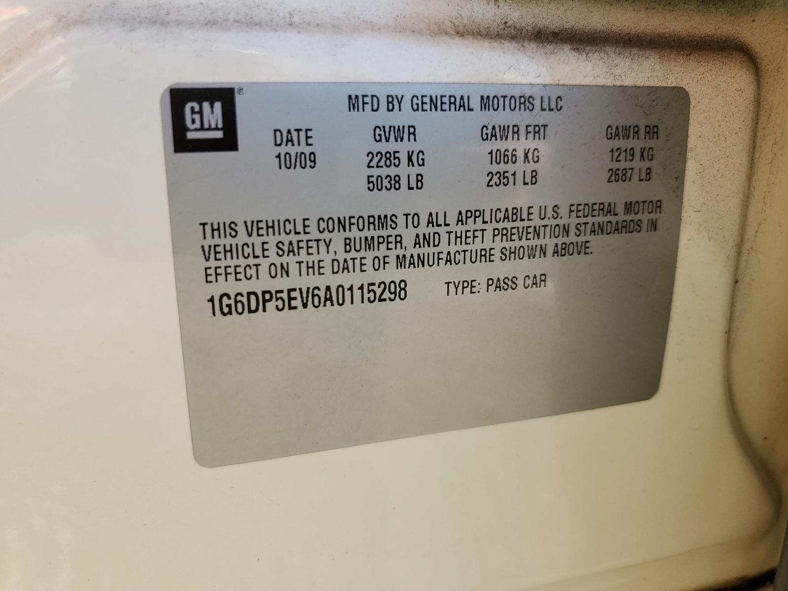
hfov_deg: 67.3
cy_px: 296
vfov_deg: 53.1
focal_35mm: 26
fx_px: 592
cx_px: 394
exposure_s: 1/833
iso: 50
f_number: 1.5
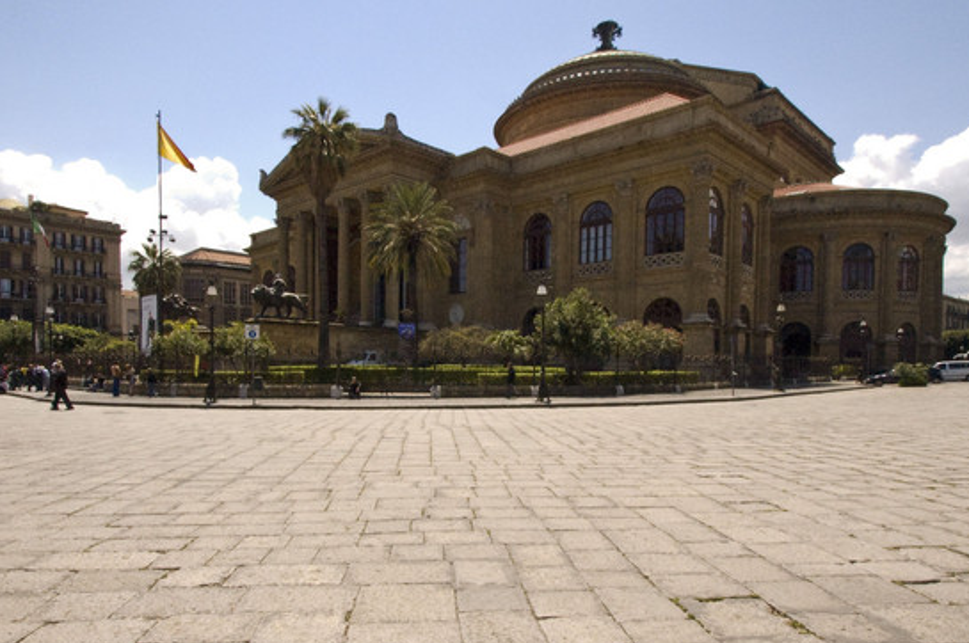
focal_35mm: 22
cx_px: 469
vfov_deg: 56.8
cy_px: 372
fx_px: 591
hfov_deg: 78.6
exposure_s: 1/400
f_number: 22
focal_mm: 10
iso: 1600
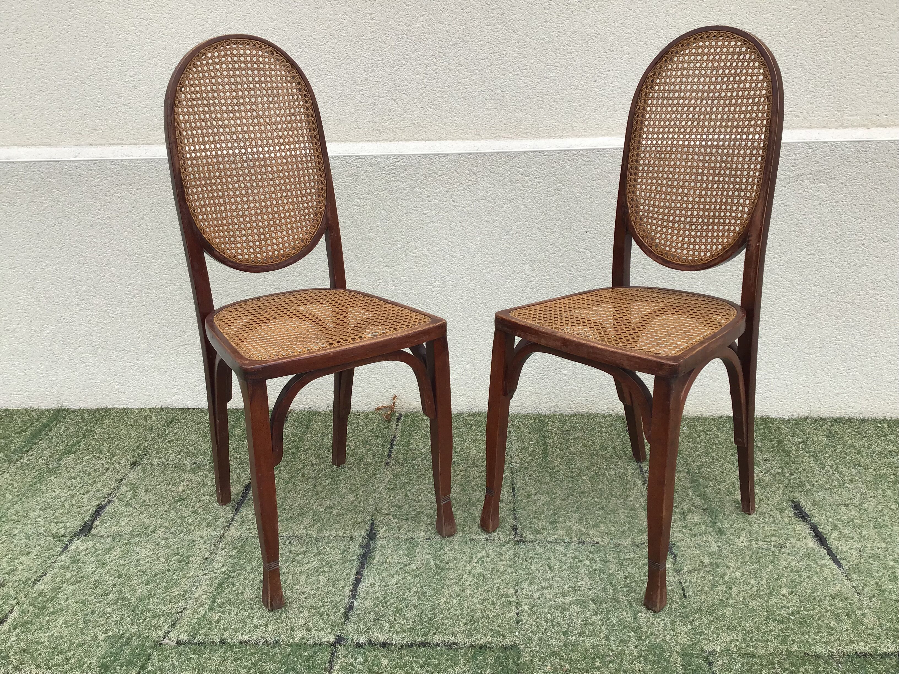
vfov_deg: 45.4
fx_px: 805
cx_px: 450
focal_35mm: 31
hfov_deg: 58.4
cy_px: 337
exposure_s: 1/390
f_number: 2.4
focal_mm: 3.3
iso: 25
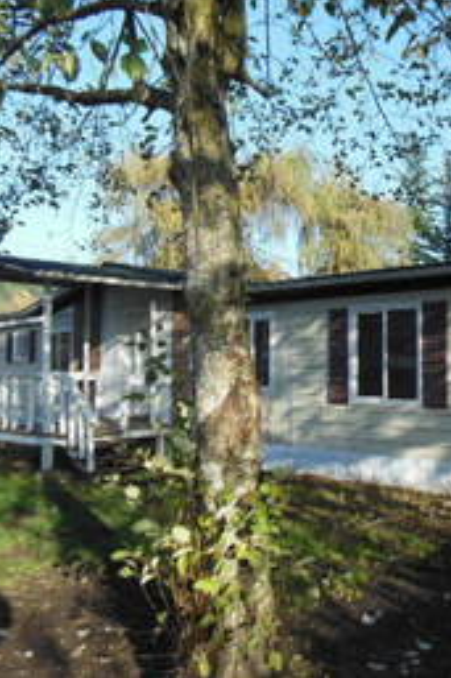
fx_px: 659
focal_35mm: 35
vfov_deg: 54.5
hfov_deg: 37.1
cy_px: 338
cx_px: 327
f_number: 3.2
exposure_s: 1/640
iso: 125
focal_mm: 4.5
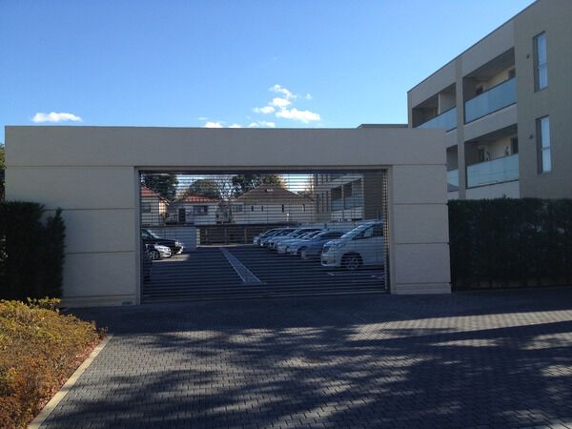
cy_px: 214
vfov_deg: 40.7
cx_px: 286
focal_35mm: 35
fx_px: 578
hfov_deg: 52.6
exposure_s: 1/1126
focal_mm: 4.28
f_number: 2.4
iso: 50
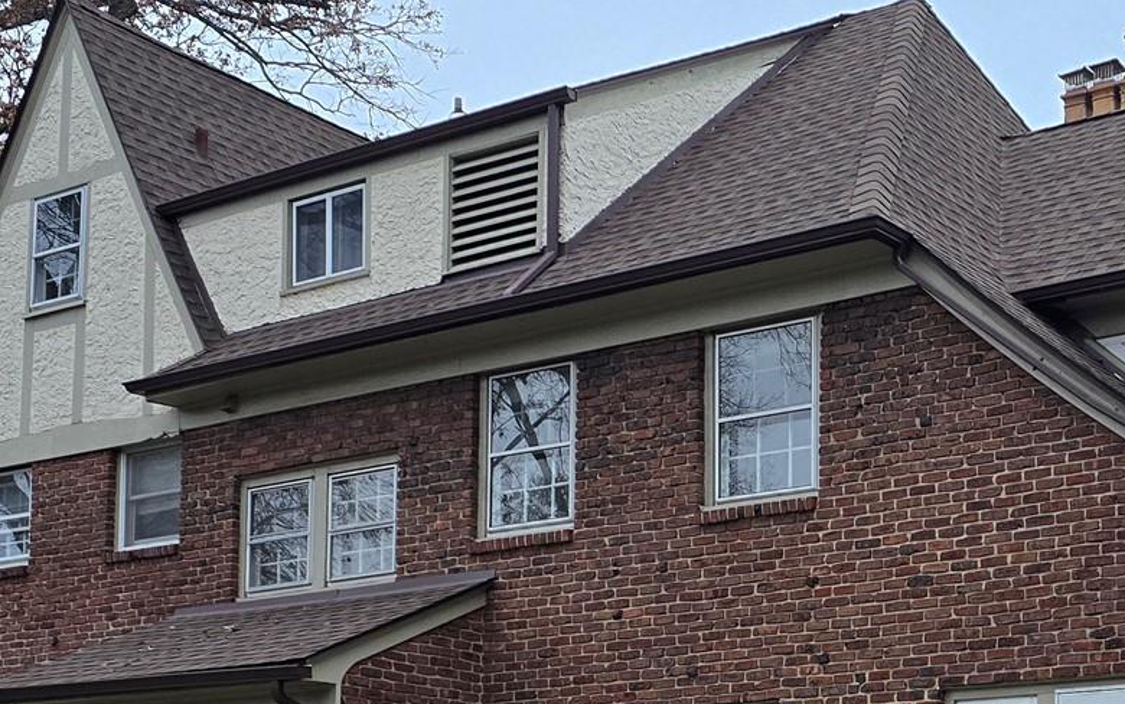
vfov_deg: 19.8
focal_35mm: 64
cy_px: 691
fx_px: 1963
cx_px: 923
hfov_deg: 31.1
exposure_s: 1/180
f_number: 1.7
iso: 200
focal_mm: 6.3
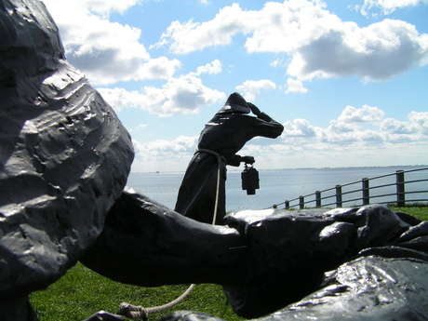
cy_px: 160
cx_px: 214
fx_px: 470
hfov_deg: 49.0
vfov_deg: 37.7
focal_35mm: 38
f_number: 5.6
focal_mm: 6.3
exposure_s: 1/800
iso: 50
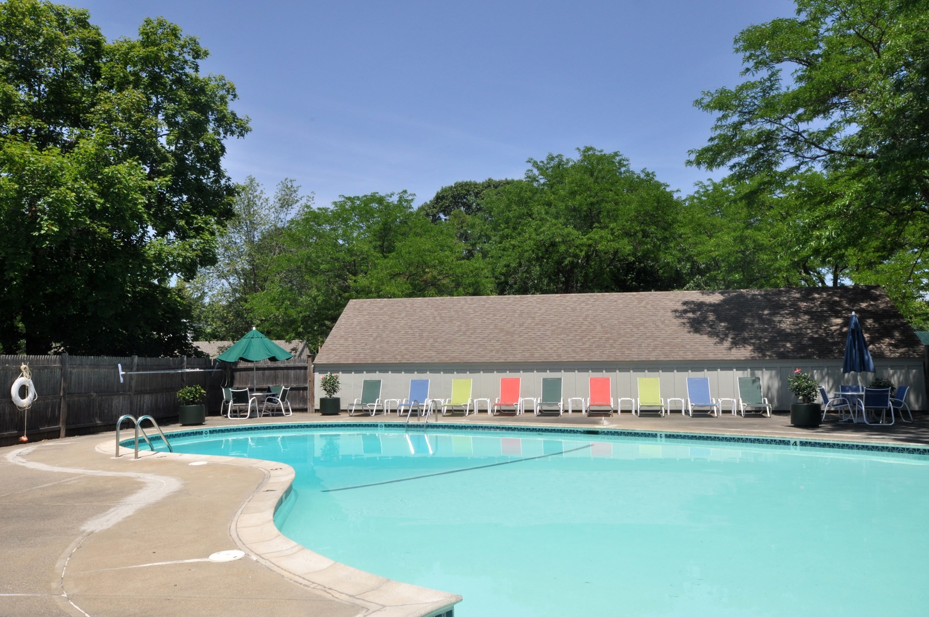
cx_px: 464
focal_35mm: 30
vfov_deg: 43.5
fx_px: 773
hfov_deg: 62.0
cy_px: 308
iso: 400
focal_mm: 20
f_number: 16
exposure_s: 1/125
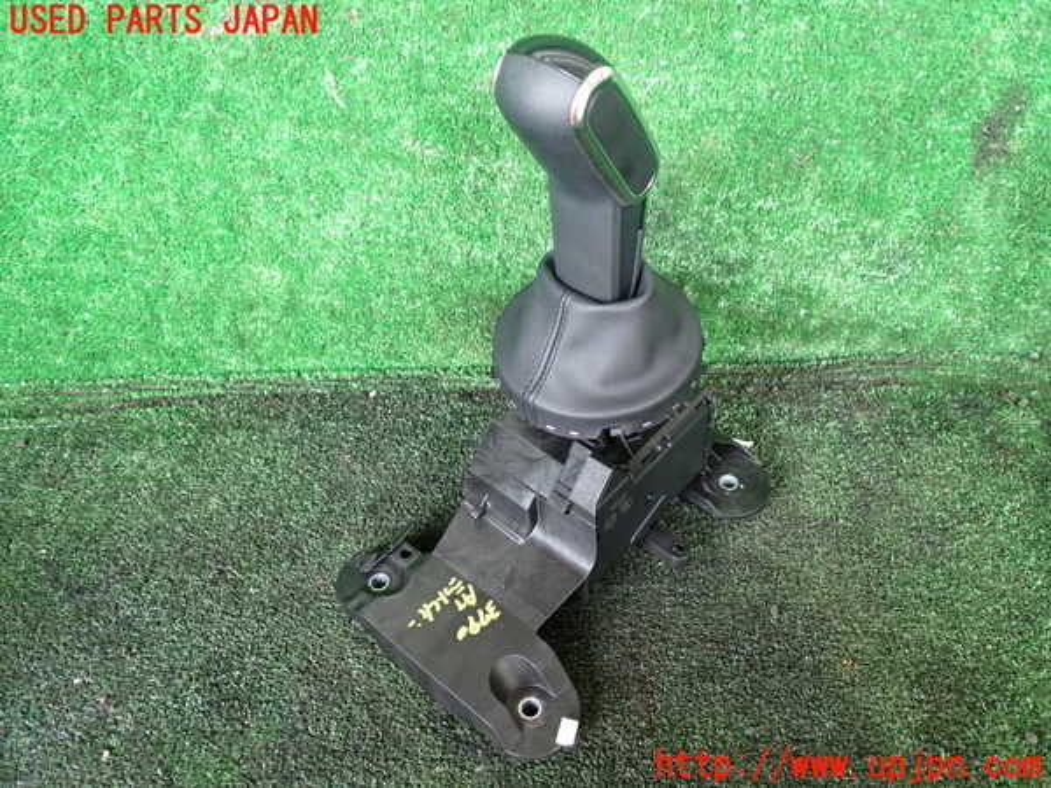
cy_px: 394
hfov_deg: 60.0
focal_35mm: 30
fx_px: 911
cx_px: 526
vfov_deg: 46.8
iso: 250
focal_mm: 5.4
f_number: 2.3
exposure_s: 1/30
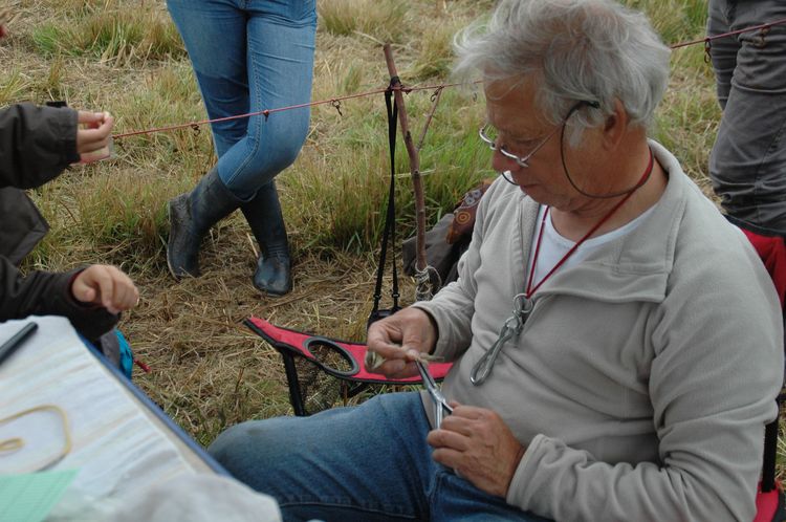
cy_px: 261
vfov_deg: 23.7
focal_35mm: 57
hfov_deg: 35.1
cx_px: 393
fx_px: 1243
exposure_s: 1/750
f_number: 5.6
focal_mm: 38
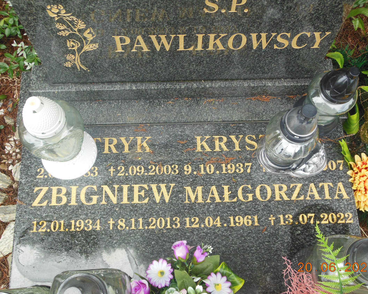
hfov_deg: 45.8
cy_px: 148
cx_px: 193
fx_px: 436
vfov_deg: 37.3
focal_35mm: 40
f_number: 3.6
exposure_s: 1/160
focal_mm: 6.8
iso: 125
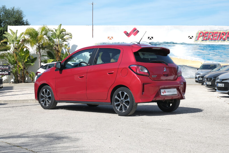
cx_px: 114
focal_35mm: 68
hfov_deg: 29.7
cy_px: 76
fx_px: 433
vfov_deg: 20.0
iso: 160
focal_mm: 45
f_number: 9
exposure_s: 1/250
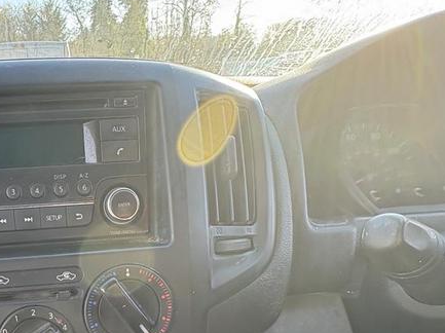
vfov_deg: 44.1
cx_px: 89
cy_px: 296
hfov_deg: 57.2
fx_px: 372
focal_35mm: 29
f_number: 2.2
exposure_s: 1/99
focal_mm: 2.22
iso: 80
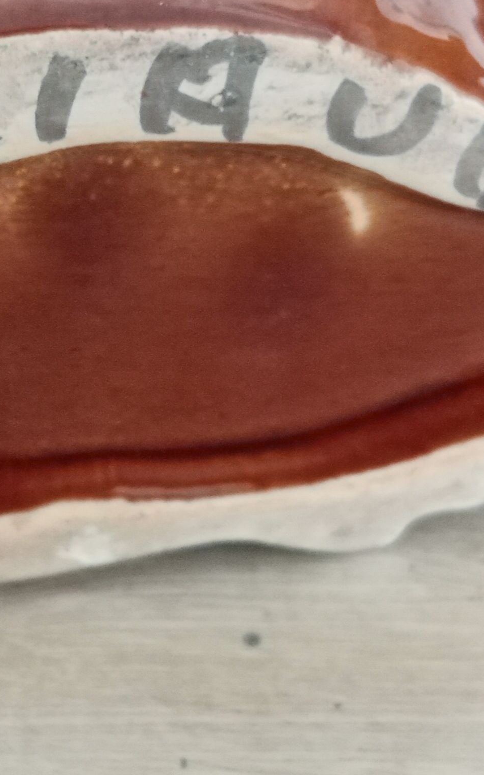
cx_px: 62
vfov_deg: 27.4
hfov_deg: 17.2
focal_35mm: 75
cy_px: 317
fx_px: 1584
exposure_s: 1/20
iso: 1243
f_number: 1.8
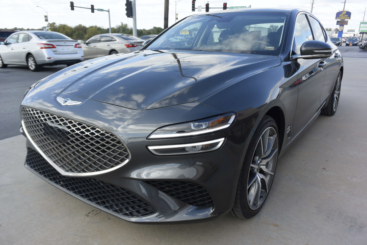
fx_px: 275
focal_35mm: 27
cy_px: 122
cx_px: 184
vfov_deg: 47.9
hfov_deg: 67.4
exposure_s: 1/320
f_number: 4.5
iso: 160
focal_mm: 10
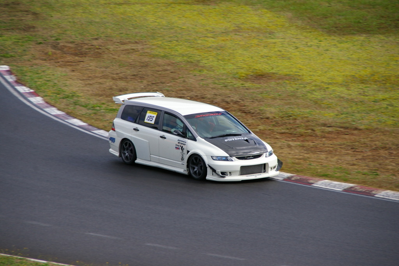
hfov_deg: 8.1
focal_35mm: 255
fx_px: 2825
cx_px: 200
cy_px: 133
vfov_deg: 5.4
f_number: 8
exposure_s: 1/350
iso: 200
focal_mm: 170
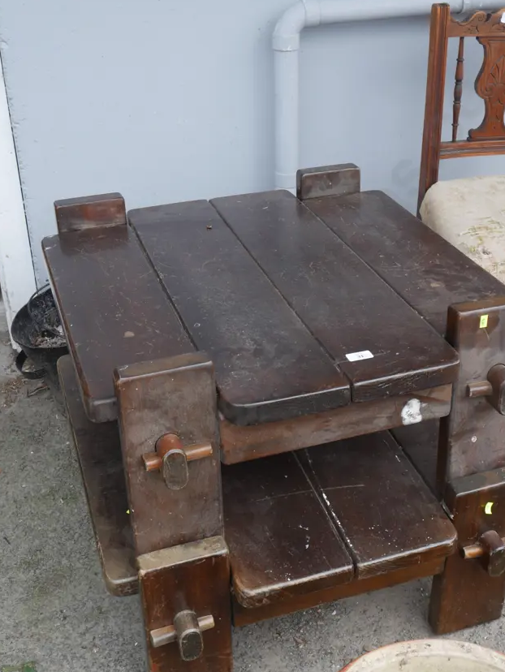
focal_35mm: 47
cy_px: 339
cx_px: 288
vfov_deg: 40.4
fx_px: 913
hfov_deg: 30.9
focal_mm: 19
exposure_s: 1/160
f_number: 5.6
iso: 200
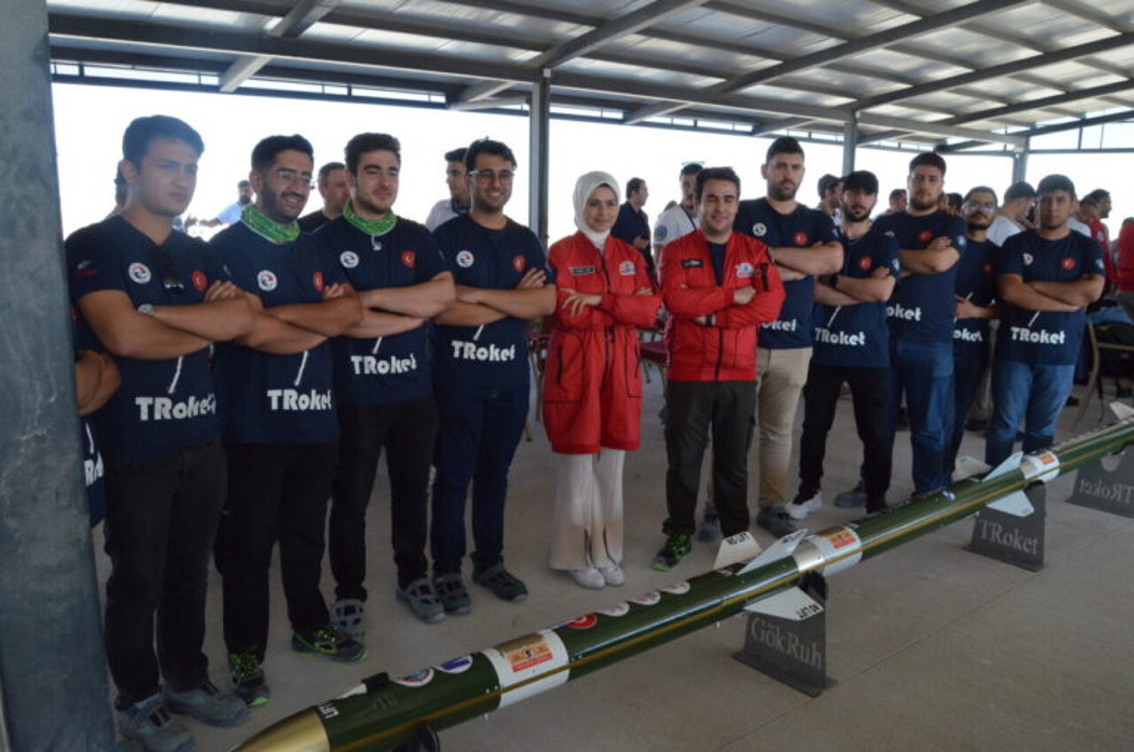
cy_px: 376
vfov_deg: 47.8
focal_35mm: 27
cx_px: 567
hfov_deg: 67.5
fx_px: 849
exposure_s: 1/320
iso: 1600
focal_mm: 18
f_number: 9
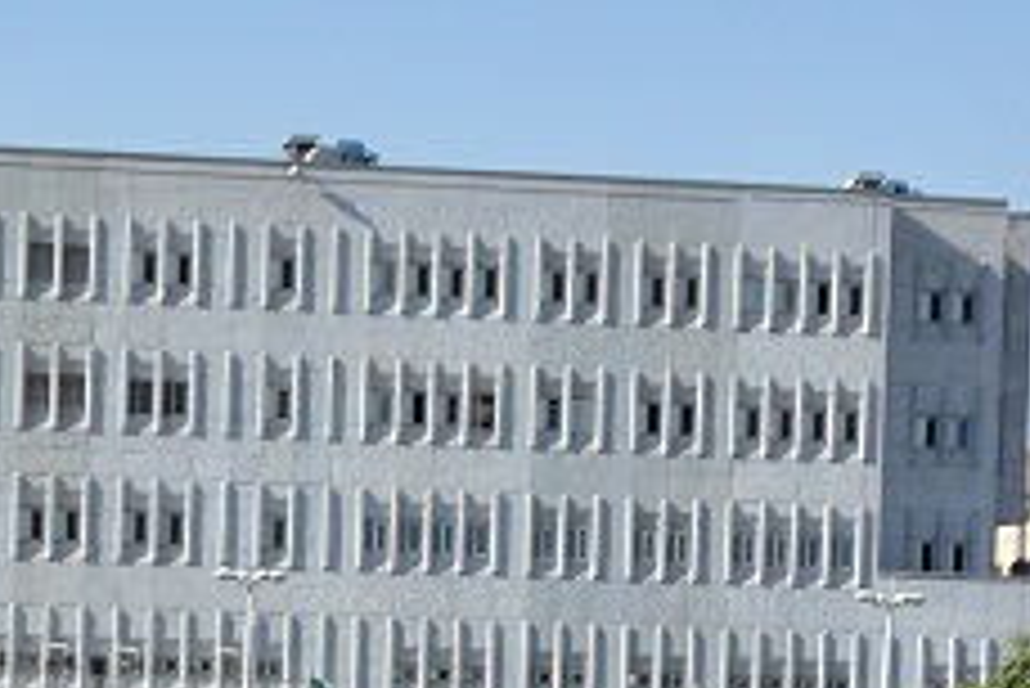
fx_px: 7585
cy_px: 1268
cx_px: -751
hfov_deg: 7.6
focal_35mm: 265
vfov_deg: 5.1
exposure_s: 1/800
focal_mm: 45
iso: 800
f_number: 14
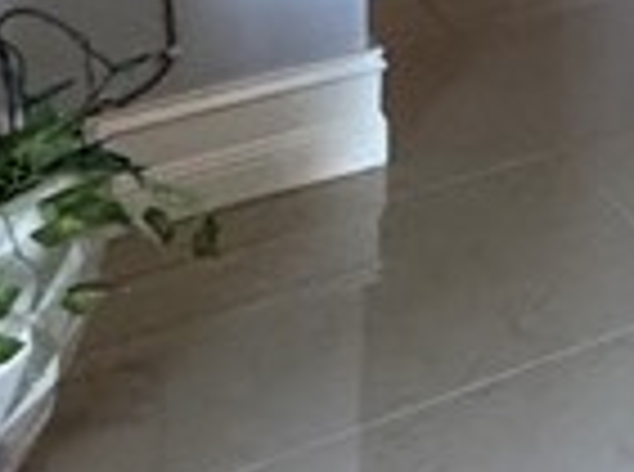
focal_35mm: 102
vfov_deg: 11.4
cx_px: 2001
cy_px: -733
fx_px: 1863
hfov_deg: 10.8
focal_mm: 2.22
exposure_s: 1/120
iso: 250
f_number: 2.2
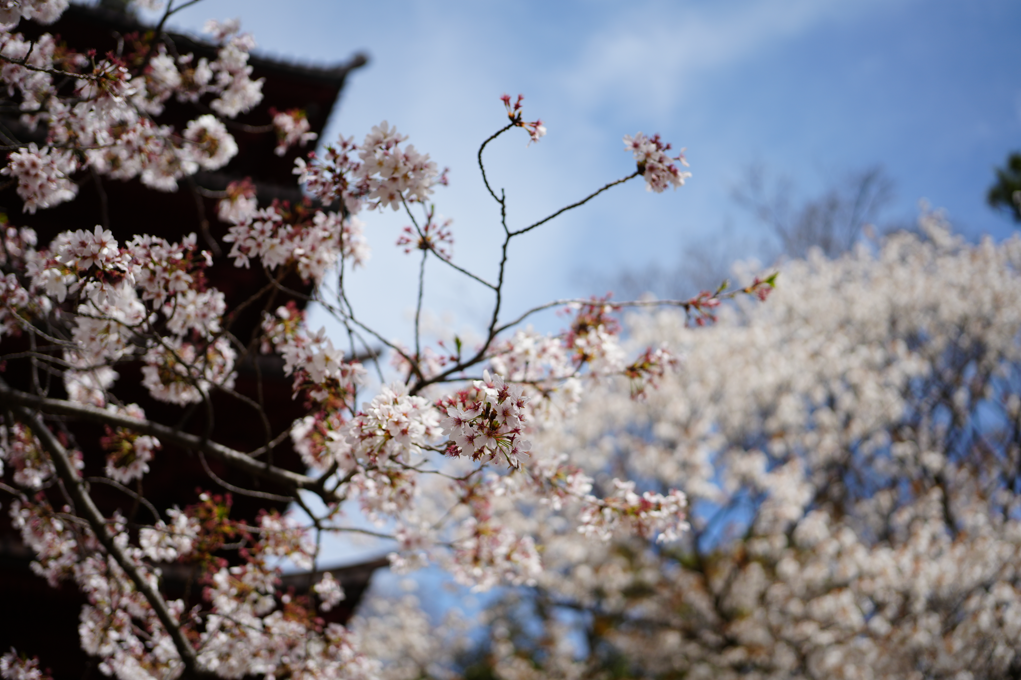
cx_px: 510
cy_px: 340
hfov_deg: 48.5
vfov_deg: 33.4
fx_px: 1134
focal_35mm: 40
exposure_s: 1/2500
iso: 100
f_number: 2.5
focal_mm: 40
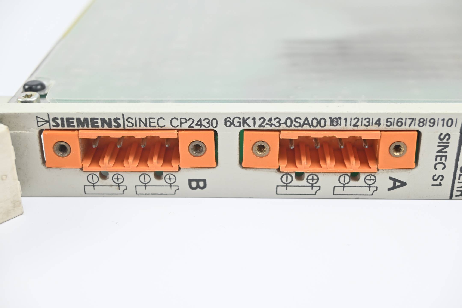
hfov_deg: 40.5
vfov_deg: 27.7
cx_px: 231
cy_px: 154
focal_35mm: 49
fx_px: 626
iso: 220
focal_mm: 32.5
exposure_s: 1/50
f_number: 6.3
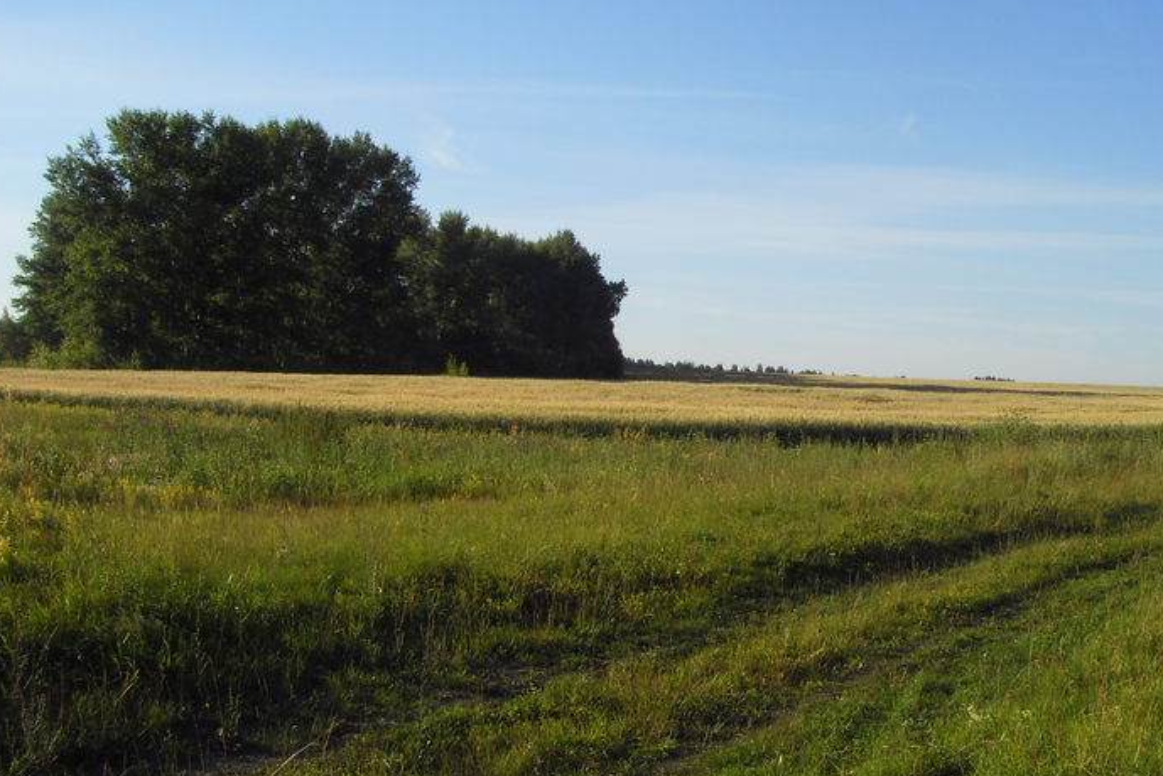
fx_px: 1616
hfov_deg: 39.4
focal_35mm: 50
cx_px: 695
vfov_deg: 27.0
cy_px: 375
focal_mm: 6.6
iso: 80
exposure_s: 1/250
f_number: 6.2
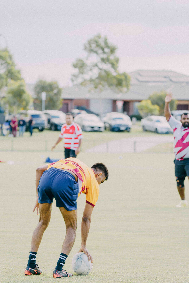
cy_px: 142
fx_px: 1575
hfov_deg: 6.9
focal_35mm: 200
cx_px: 94
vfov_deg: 10.3
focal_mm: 200
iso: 250
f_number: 6.3
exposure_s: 1/250
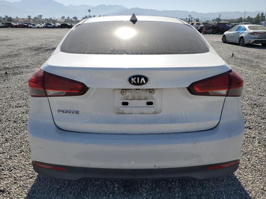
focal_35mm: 26
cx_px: 133
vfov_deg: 53.1
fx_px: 200
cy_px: 100
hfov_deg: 67.3
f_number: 1.5
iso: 50
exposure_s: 1/10000
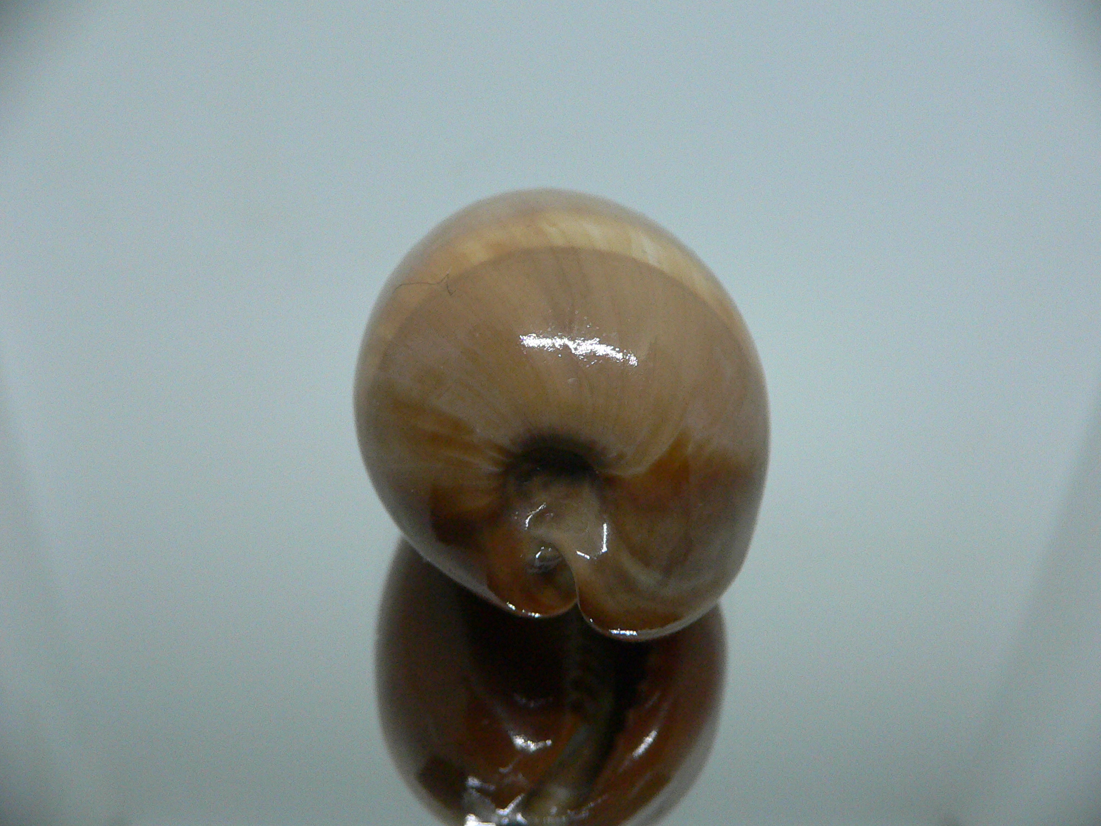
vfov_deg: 40.7
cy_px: 413
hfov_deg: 52.6
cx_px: 550
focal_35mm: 35
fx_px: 1113
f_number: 2.8
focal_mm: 4.6
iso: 200
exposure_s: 1/50
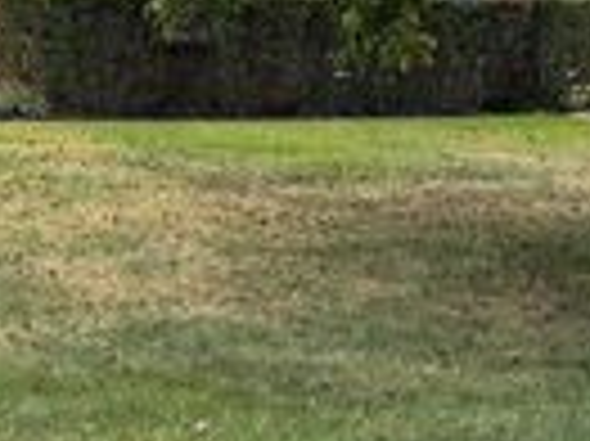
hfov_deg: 17.0
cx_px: -414
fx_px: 1686
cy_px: -34
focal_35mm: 99
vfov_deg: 14.6
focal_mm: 5.96
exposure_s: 1/531
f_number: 1.6
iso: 50
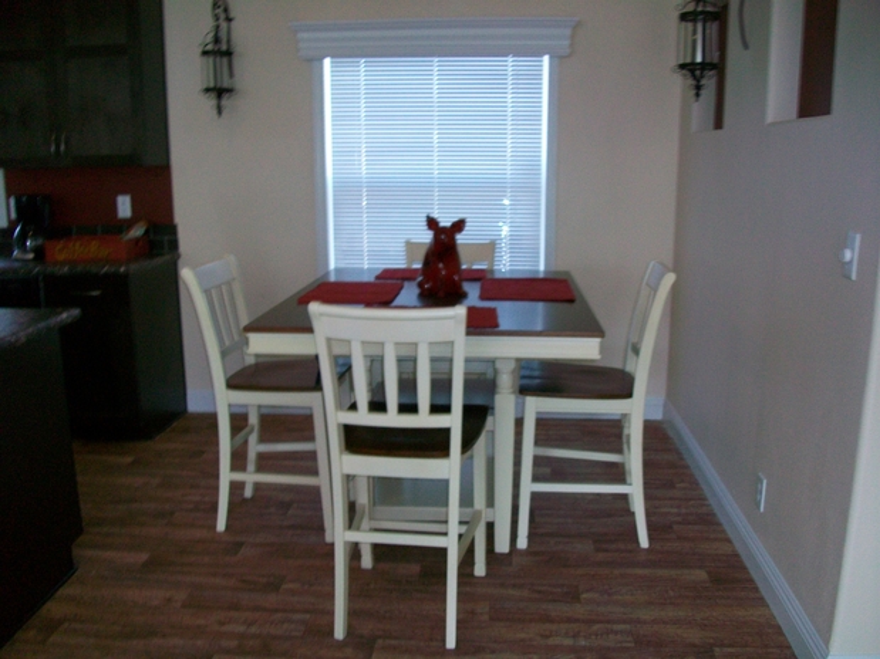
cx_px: 440
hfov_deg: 56.8
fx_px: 813
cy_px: 330
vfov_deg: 44.1
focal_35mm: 32
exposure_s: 1/60
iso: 120
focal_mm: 5.7
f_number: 2.8
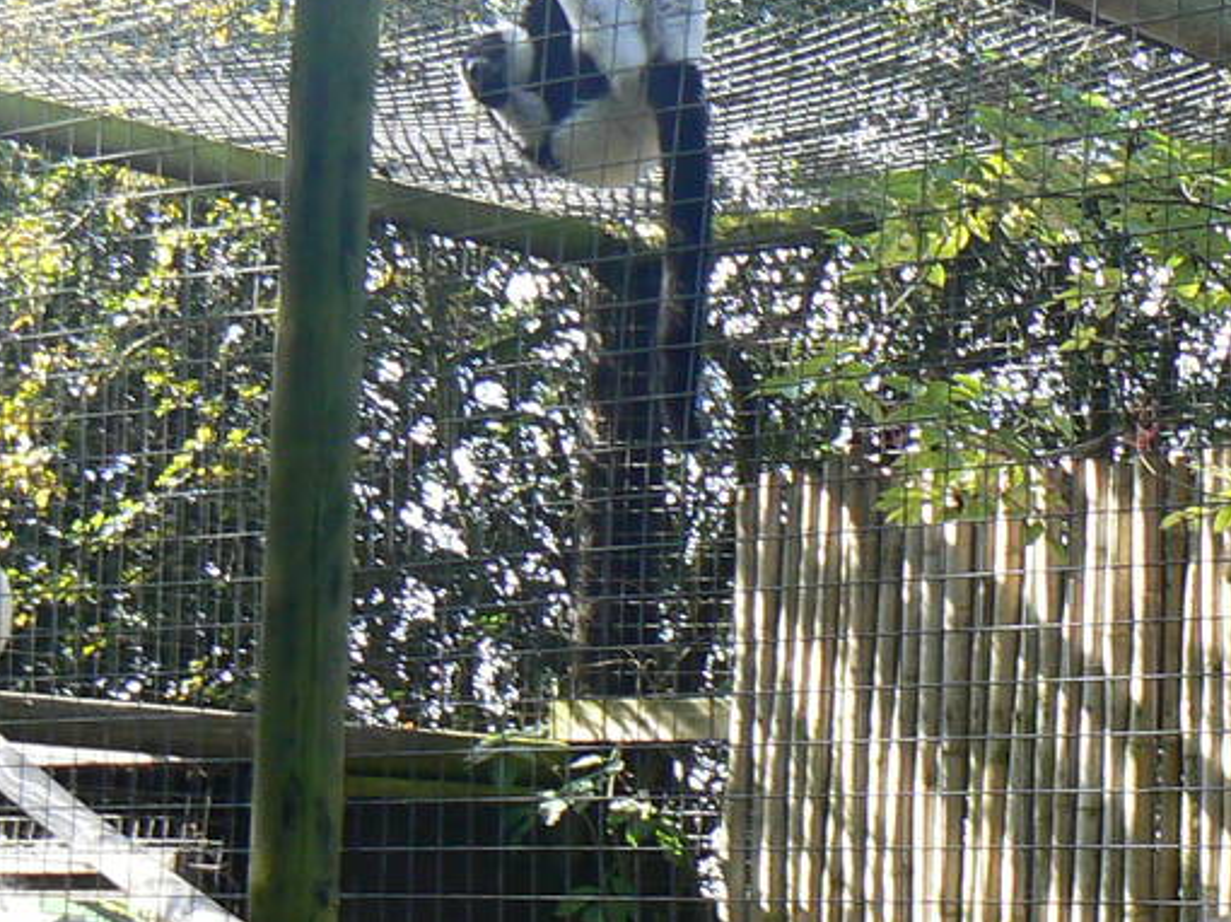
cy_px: 739
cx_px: 753
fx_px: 4017
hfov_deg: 17.4
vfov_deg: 13.0
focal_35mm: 113
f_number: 4
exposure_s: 1/100
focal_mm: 6
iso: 80
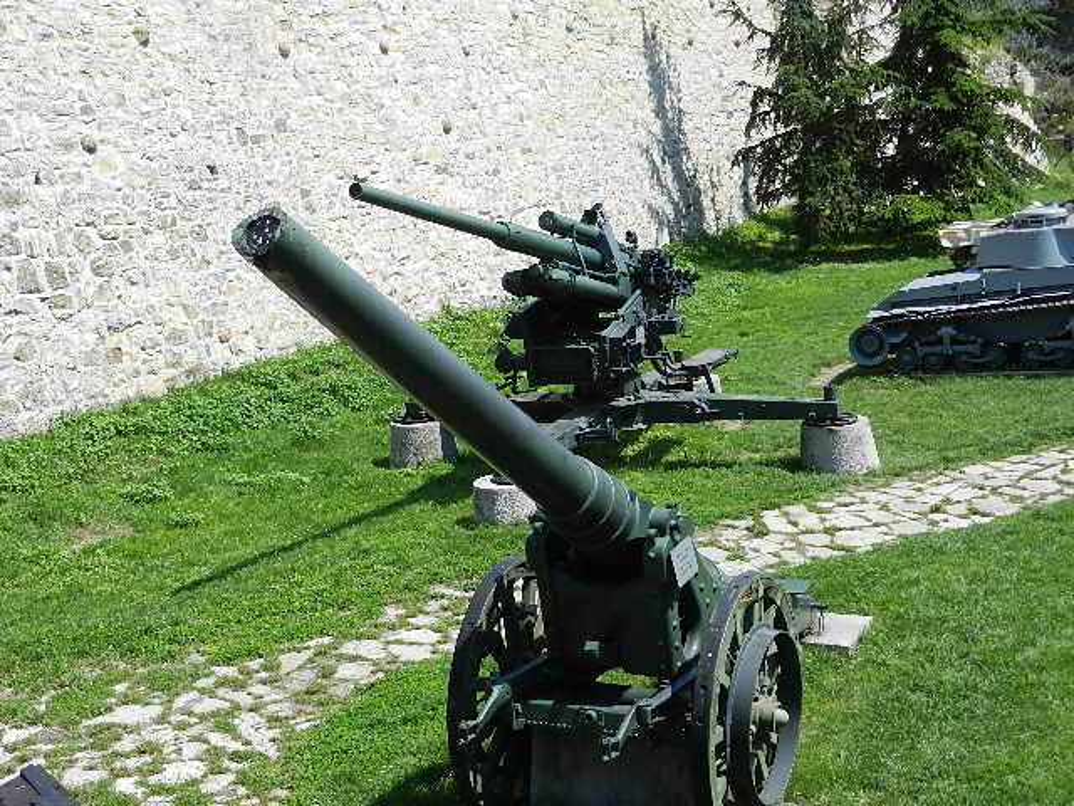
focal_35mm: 45
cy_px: 403
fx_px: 1396
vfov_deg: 32.2
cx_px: 537
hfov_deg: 42.1
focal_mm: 8.2
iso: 160
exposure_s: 1/800
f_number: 4.2
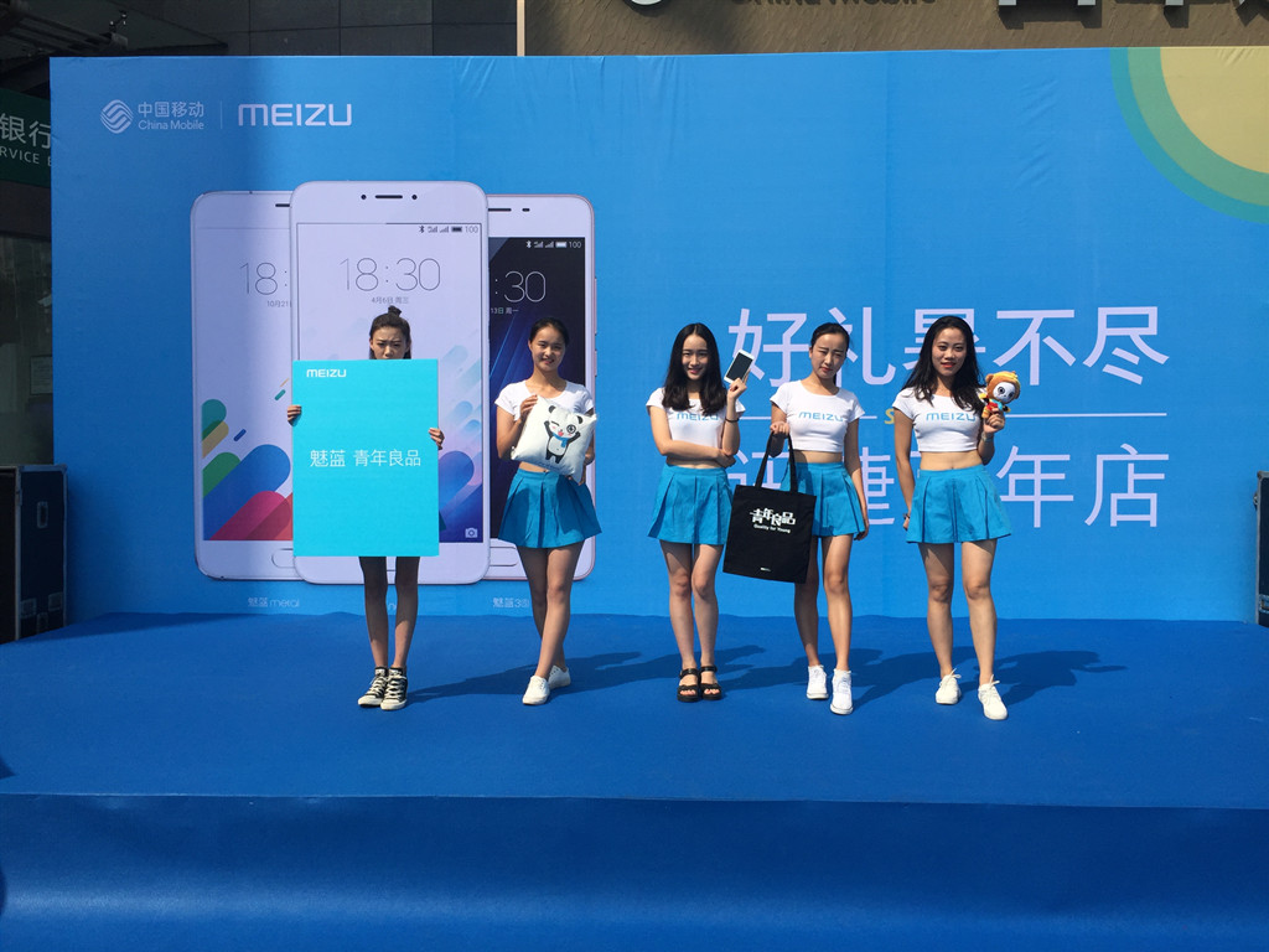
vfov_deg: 48.2
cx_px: 634
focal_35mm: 29
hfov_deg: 61.7
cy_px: 476
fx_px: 1063
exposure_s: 1/2825
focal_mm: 4.15
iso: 32
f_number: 2.2
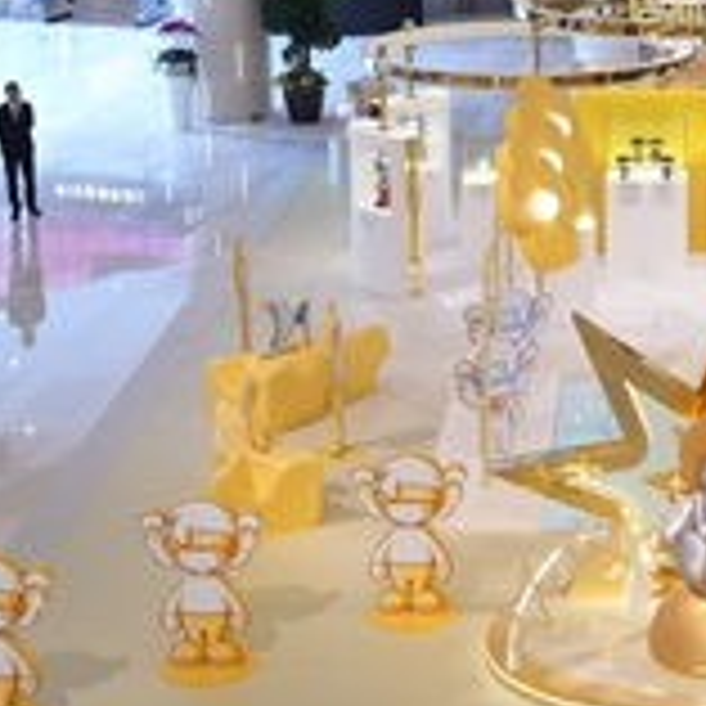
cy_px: 178
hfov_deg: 17.8
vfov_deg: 18.2
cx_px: 728
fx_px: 2192
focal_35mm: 95
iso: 800
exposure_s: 1/125
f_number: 4
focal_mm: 35
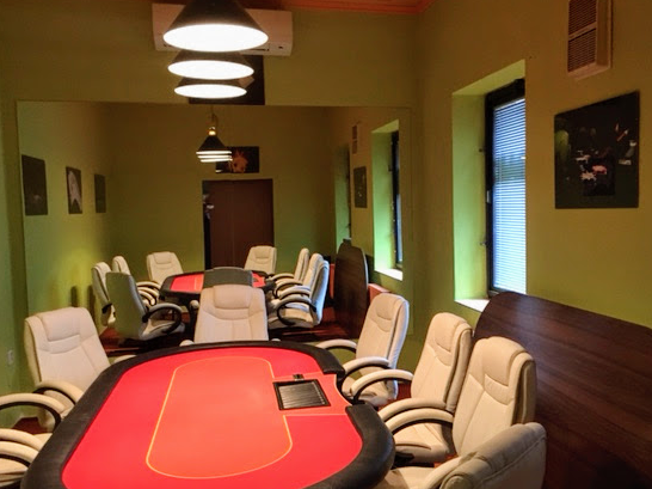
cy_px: 251
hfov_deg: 53.7
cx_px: 377
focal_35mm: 34
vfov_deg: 41.8
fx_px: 640
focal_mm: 4.15
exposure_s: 1/25
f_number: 2.2
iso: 200
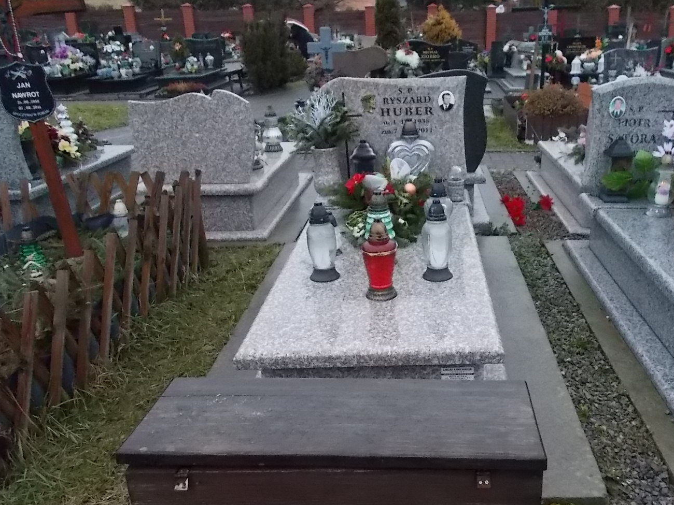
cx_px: 399
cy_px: 273
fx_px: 623
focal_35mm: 32
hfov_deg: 56.5
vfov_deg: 44.1
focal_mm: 4.6
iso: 400
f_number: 3.2
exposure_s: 1/200
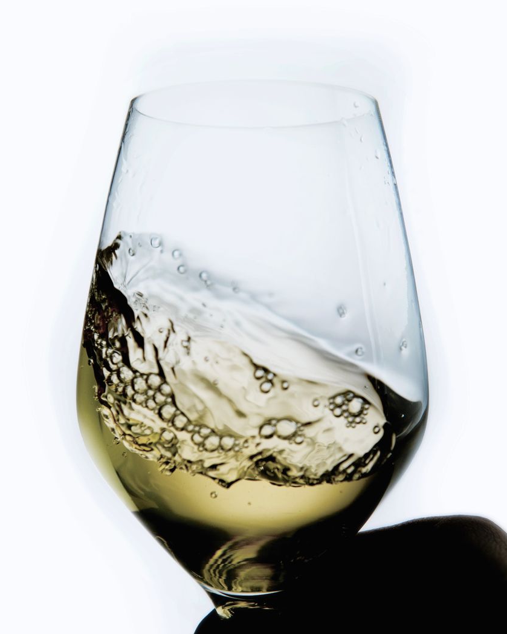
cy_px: 376
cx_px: 254
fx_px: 1331
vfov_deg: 26.7
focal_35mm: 71
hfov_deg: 21.6
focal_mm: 62
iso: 400
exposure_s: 1/6400
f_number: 5.6
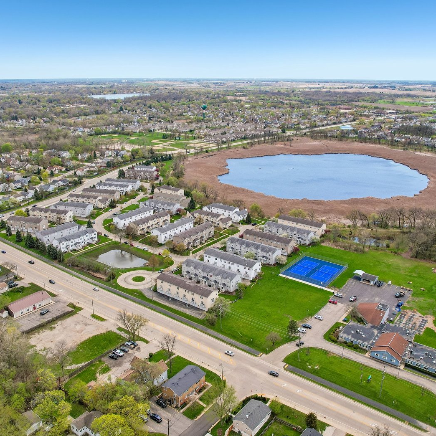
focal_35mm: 29
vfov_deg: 55.6
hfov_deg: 55.6
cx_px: 203
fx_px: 413
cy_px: 219
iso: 110
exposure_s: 1/500
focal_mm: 8.4
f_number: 2.8
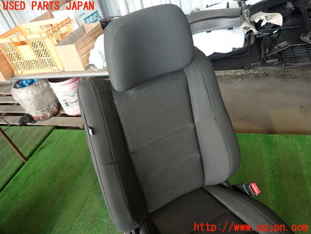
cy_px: 117
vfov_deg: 54.9
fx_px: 225
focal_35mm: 25
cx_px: 156
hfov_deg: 69.4
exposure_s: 1/50
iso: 200
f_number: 2
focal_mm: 4.5
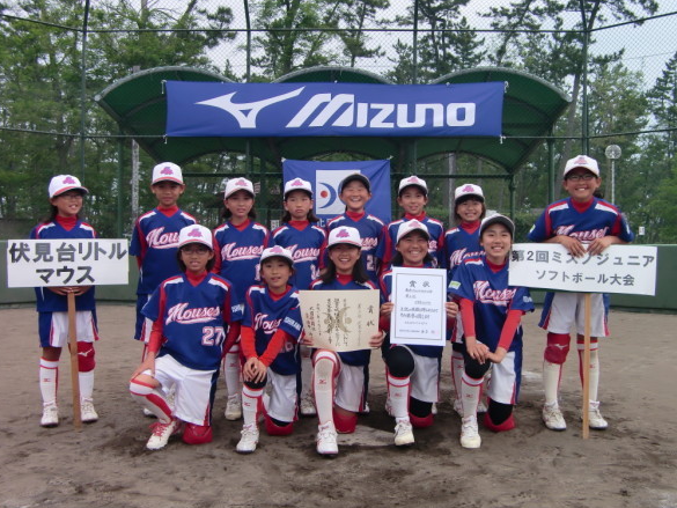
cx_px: 339
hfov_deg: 46.8
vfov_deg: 36.0
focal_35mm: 40
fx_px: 782
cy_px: 252
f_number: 3
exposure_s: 1/200
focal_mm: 6.9
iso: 64
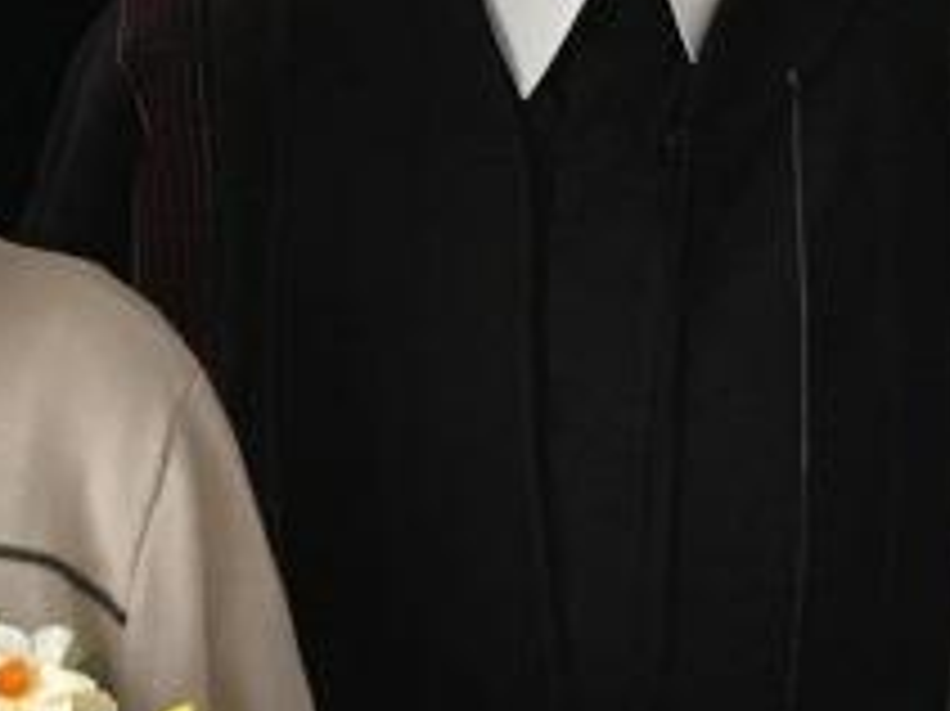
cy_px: 531
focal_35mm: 141
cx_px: -243
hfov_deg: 13.5
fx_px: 3867
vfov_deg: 10.5
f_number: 2.2
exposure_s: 1/33
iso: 160
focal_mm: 4.15
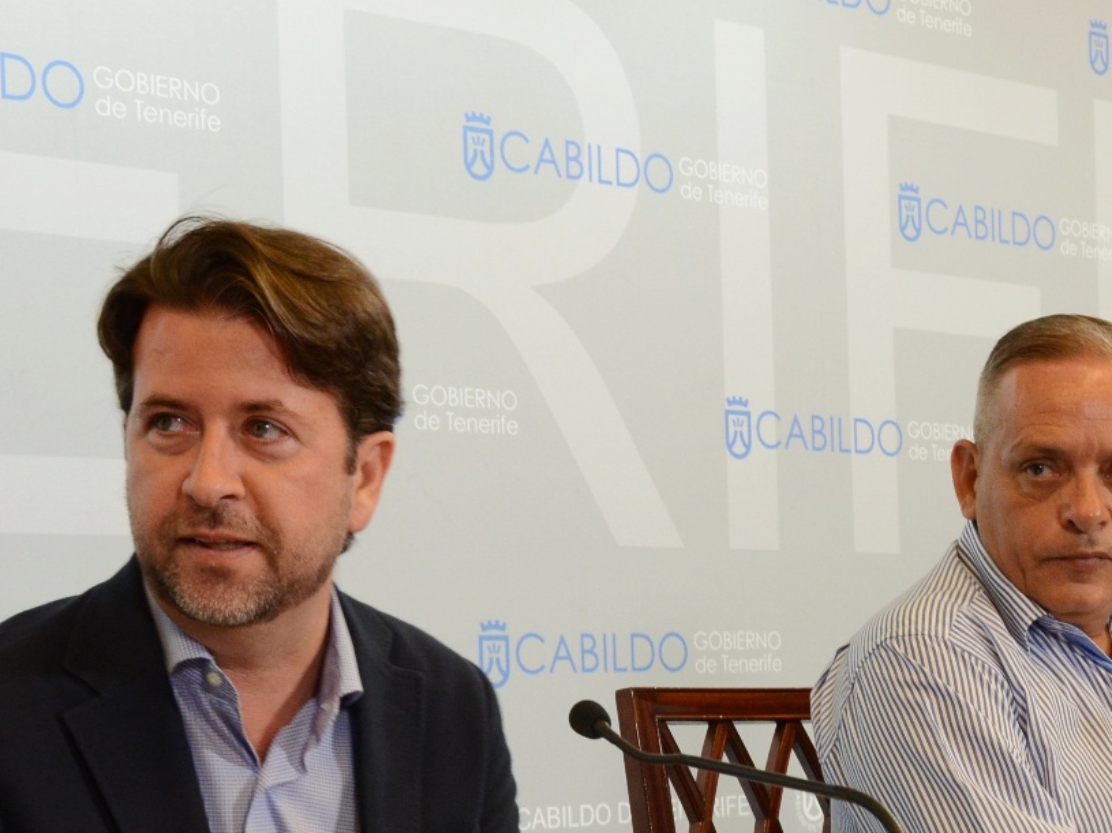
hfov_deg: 21.9
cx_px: 890
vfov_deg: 16.7
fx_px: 2829
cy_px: 643
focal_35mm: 88
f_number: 6.3
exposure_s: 1/30
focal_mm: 27
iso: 900
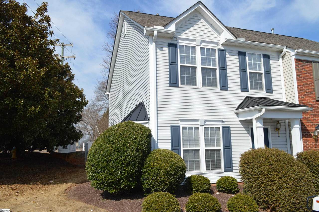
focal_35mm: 30
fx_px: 266
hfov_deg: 62.0
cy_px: 106
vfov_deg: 43.5
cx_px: 160
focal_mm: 20
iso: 100
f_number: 8
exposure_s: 1/250
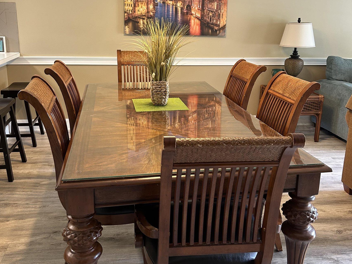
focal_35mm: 35
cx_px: 175
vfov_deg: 40.4
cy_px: 100
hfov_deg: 52.6
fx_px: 356
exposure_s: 1/60
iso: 160
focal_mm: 5.7
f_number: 1.5
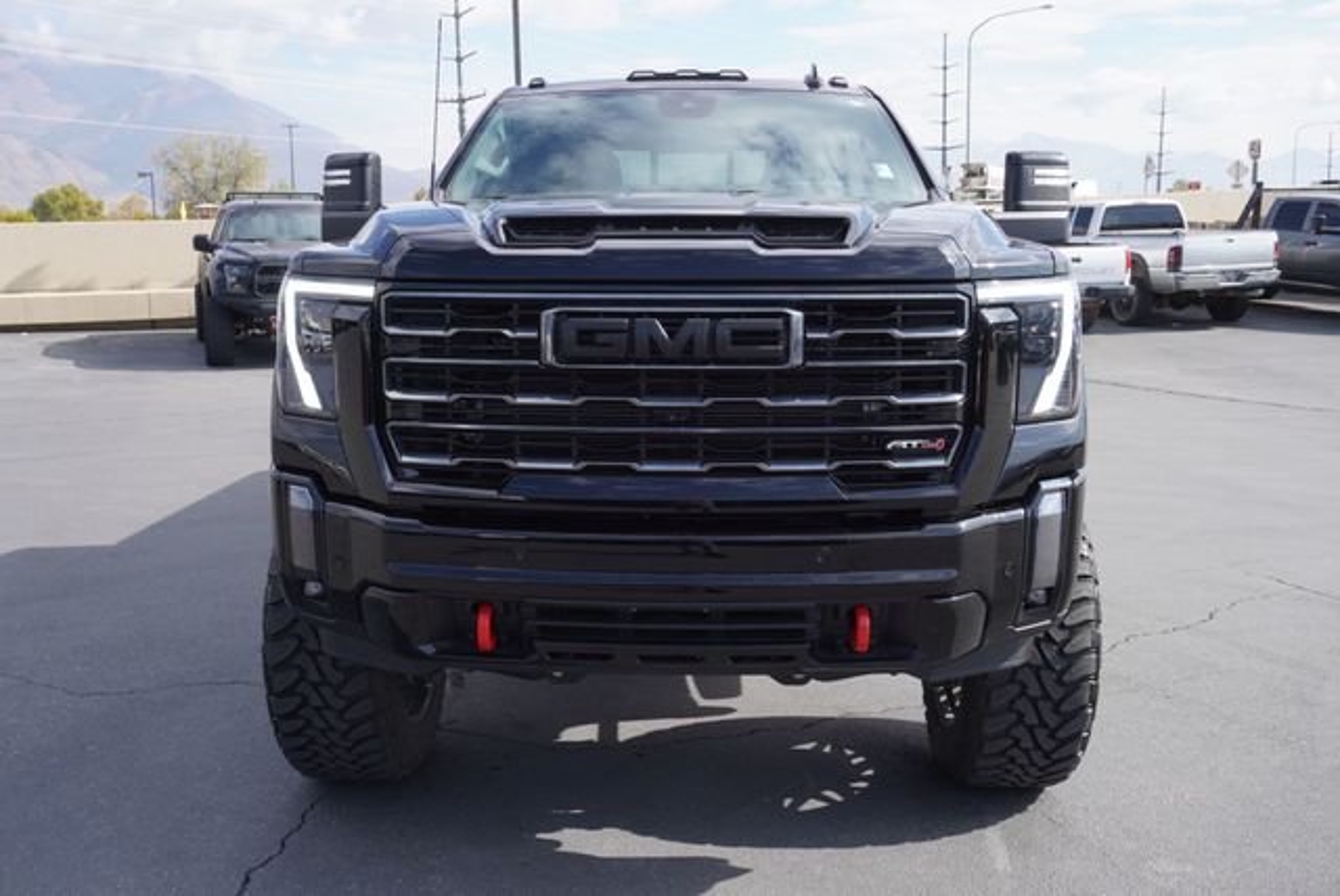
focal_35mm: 33
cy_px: 448
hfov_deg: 57.2
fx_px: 1229
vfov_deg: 40.0
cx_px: 670
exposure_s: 1/160
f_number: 7.1
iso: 100
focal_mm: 22
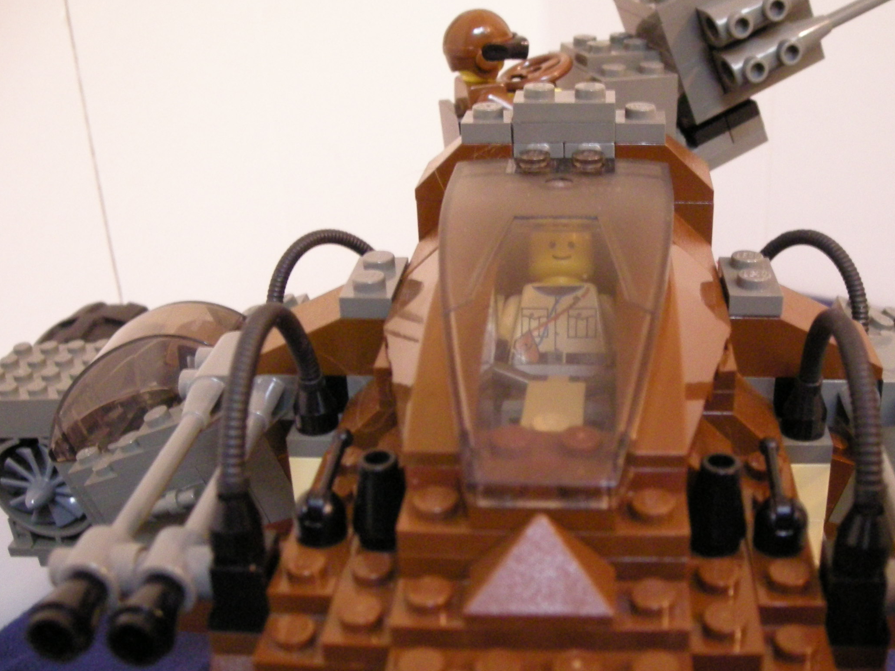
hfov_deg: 42.8
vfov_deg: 32.8
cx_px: 524
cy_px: 391
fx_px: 1137
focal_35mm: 44
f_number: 2.8
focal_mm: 5.7
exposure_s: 1/10.6
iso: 400
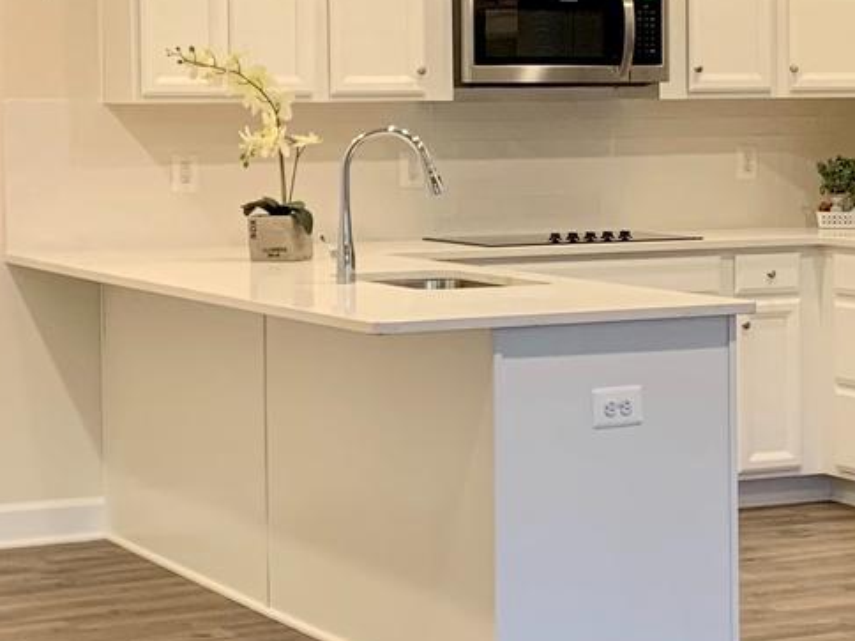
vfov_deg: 13.4
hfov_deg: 17.7
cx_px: 691
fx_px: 2717
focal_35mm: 110
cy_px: 242
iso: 160
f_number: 1.8
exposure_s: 1/60
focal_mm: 4.25
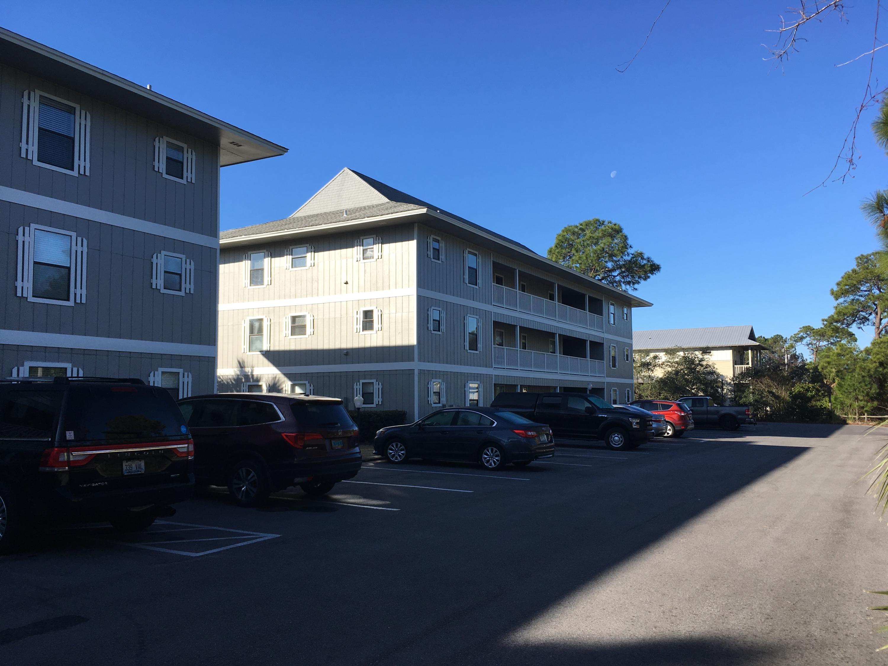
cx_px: 444
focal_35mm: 29
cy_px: 333
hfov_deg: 61.7
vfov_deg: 48.2
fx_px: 744
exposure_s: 1/1115
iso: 25
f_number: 2.2
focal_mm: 4.15
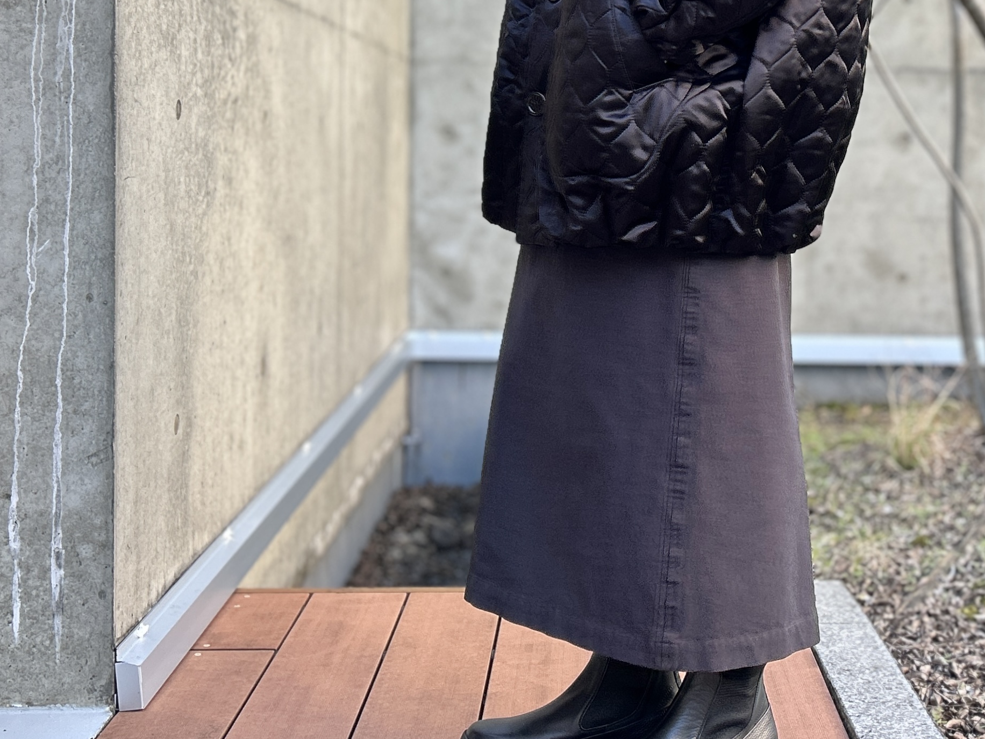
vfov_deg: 27.4
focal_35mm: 52
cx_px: 700
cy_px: 132
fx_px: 1480
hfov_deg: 36.2
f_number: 1.5
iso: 50
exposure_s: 1/355
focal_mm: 5.7
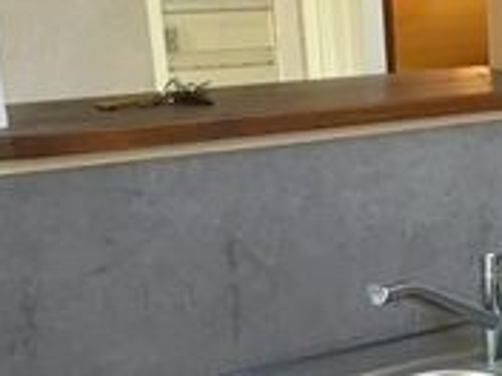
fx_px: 1146
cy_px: 254
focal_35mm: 79
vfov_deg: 18.6
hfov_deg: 22.4
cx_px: 630
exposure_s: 1/30
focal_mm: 4.15
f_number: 2.2
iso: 64
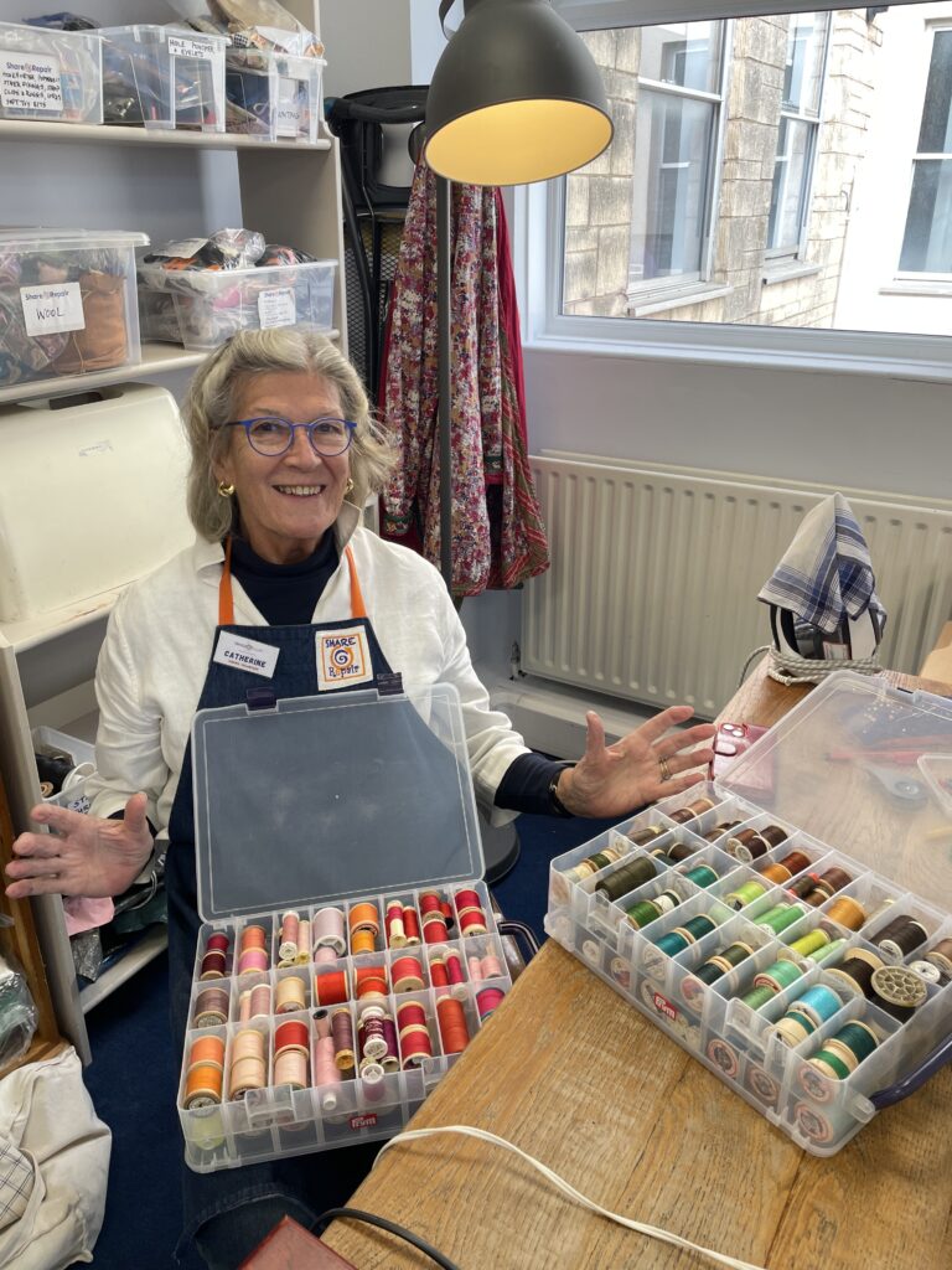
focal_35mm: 26
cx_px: 476
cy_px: 635
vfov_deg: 67.3
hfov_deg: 53.1
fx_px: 953
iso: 50
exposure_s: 1/100
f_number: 1.6
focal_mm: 4.2
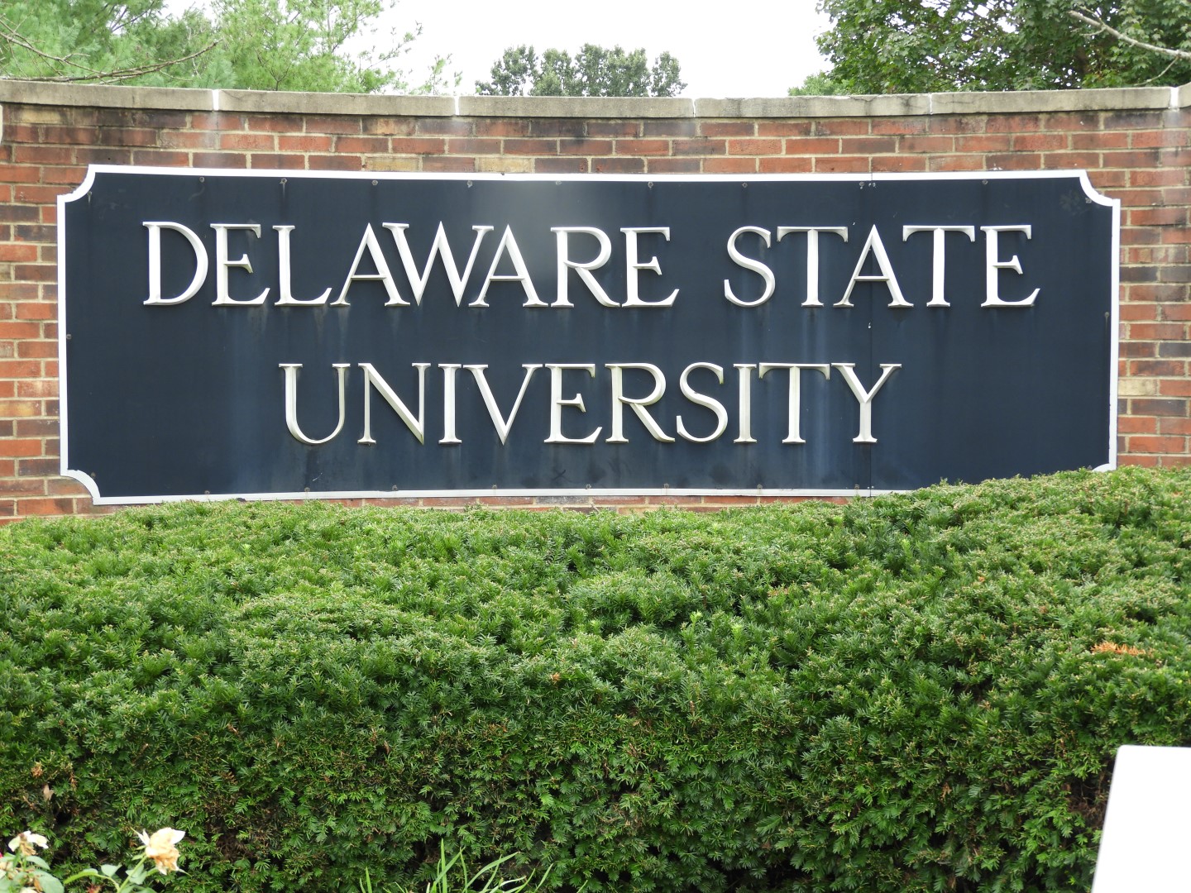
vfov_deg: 22.6
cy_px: 446
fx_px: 2236
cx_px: 596
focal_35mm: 65
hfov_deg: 29.8
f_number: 4.2
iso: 100
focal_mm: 11.6
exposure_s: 1/100
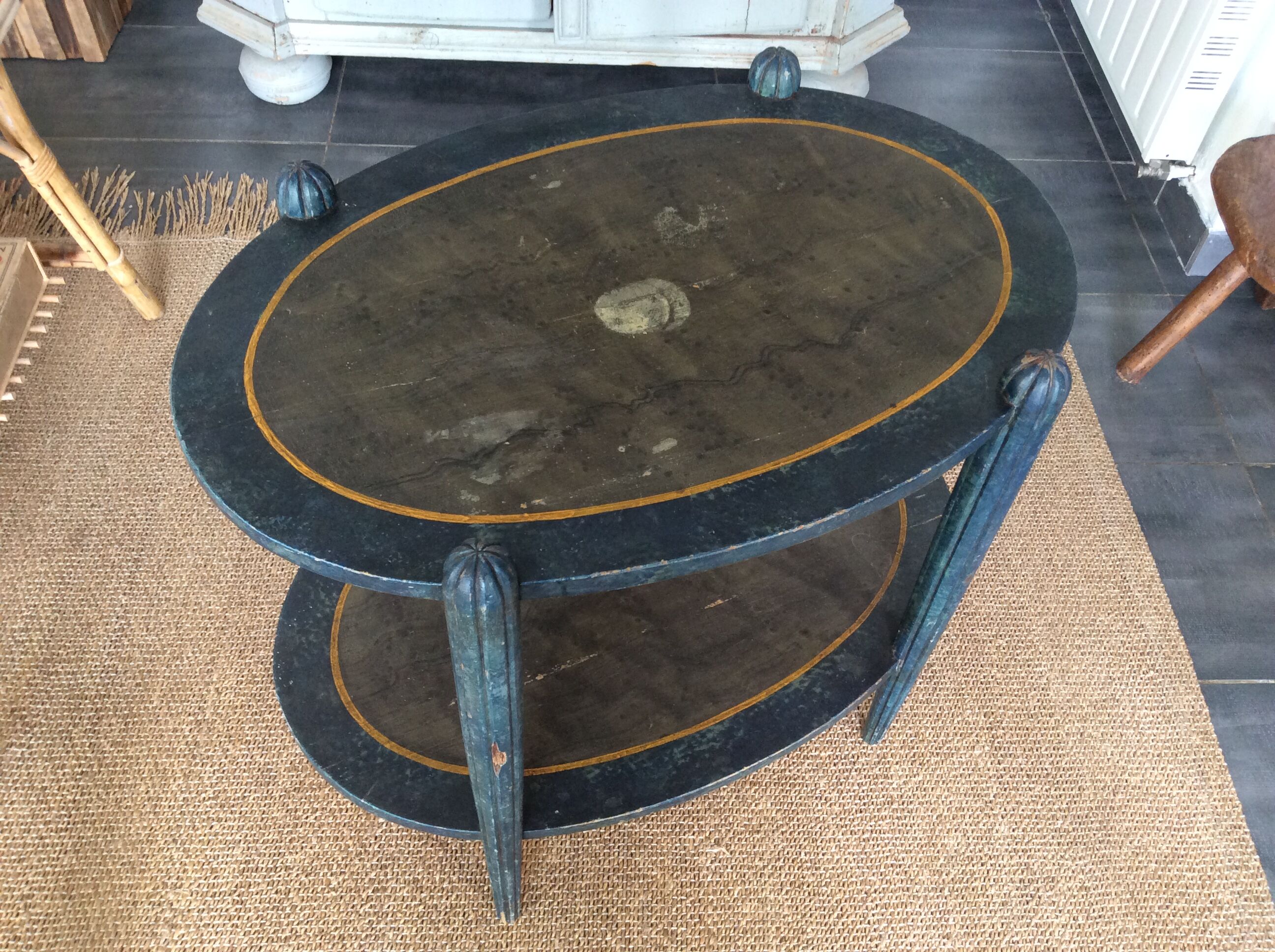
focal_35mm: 32
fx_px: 1177
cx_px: 638
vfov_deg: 44.1
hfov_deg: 56.9
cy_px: 476
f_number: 2.4
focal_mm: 3.3
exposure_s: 1/25
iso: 100
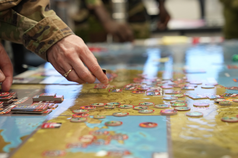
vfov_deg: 19.5
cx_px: 119
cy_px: 79
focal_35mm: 70
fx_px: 463
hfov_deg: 28.8
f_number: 4.5
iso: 2000
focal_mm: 70
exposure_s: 1/125
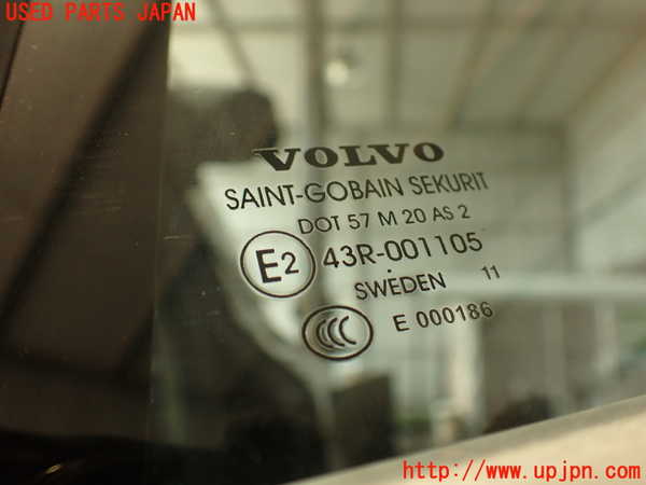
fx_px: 597
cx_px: 323
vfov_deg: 44.2
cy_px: 242
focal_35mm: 32
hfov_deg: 56.8
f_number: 2.4
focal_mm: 5.79
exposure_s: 1/60
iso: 160
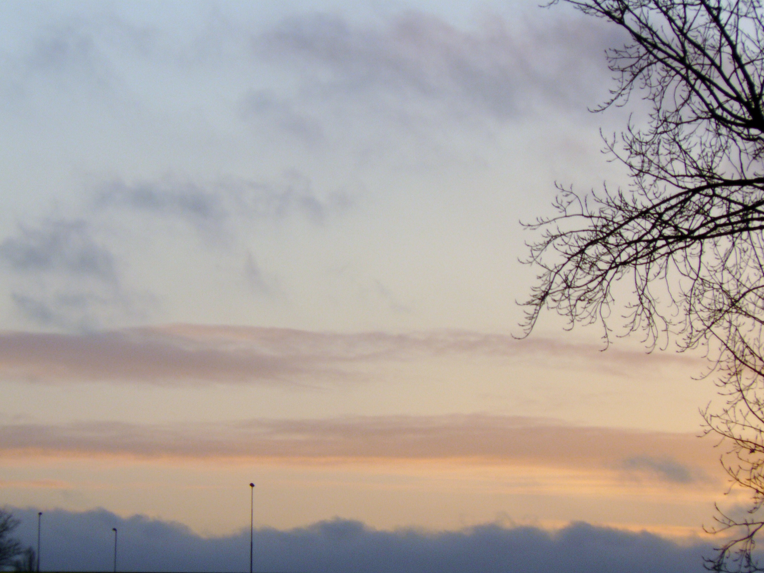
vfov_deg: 5.3
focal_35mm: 278
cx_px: 382
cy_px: 287
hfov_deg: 7.1
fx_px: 6136
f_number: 5.6
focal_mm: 46.2
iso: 100
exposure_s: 1/320
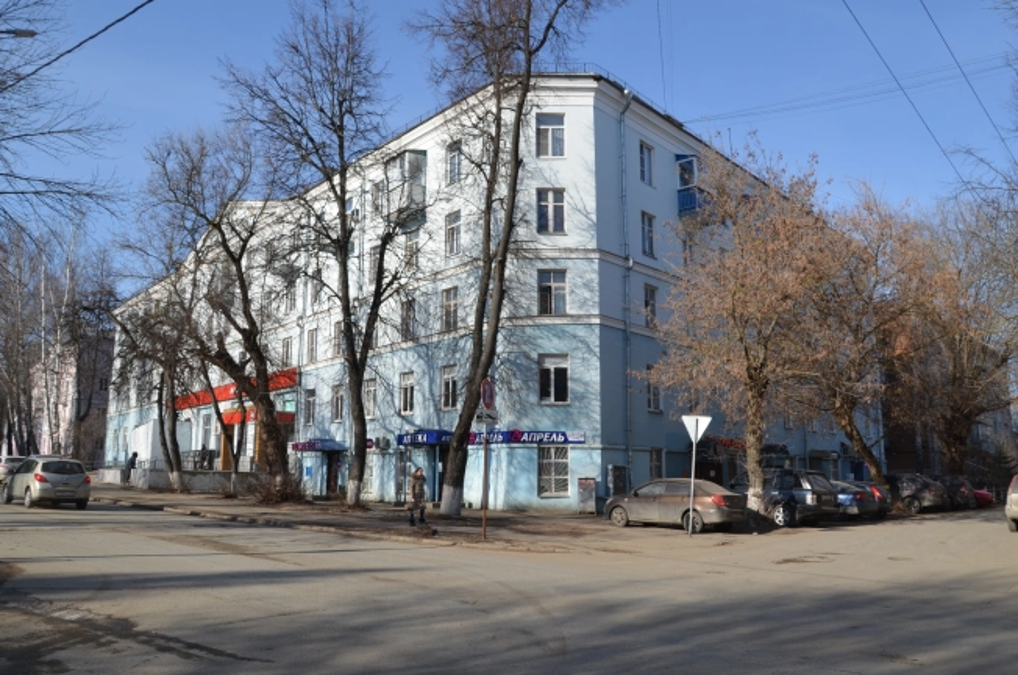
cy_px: 338
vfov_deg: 47.7
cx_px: 509
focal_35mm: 27
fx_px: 762
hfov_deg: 67.5
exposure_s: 1/250
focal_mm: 18
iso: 125
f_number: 8
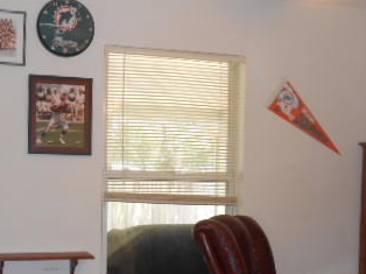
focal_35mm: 53
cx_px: 134
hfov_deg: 36.0
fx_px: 560
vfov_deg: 27.0
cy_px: 216
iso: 200
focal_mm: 4.6
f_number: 3.5
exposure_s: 1/25
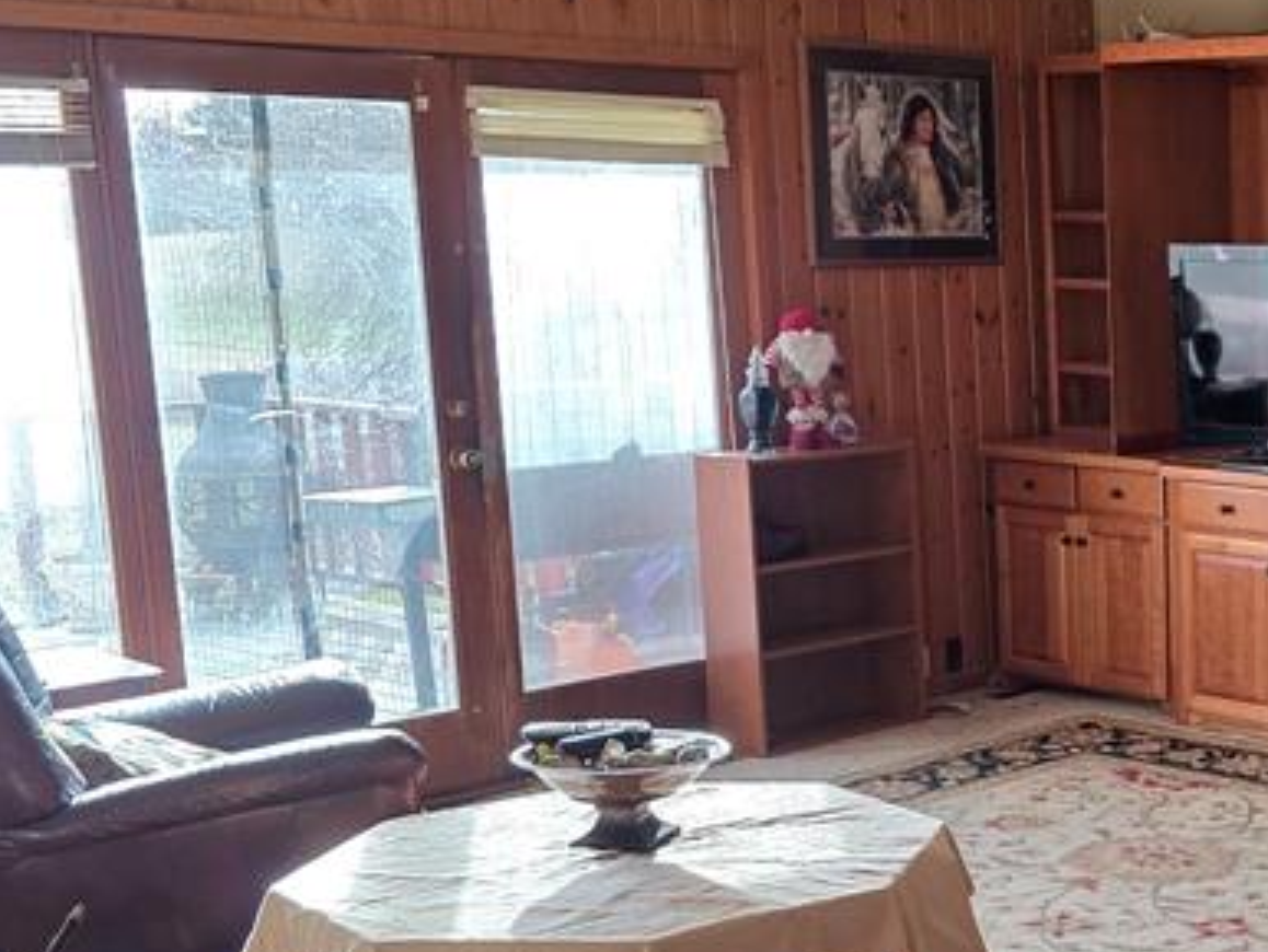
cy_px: 634
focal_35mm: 61
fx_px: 2236
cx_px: 1459
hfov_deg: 28.2
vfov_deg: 23.9
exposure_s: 1/120
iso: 125
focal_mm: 6.3
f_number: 1.7
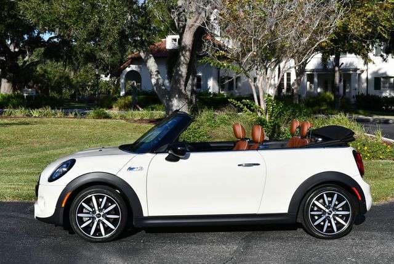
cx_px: 197
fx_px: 657
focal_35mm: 60
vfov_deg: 22.7
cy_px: 132
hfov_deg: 33.4
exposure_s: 1/320
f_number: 9
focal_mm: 30
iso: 100
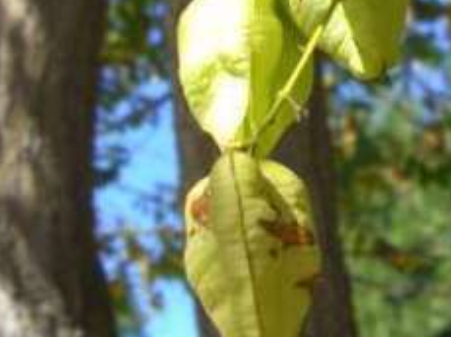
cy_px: -207
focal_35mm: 133
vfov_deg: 10.6
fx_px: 1730
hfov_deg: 14.8
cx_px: 297
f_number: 2.8
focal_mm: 7.9
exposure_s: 1/400
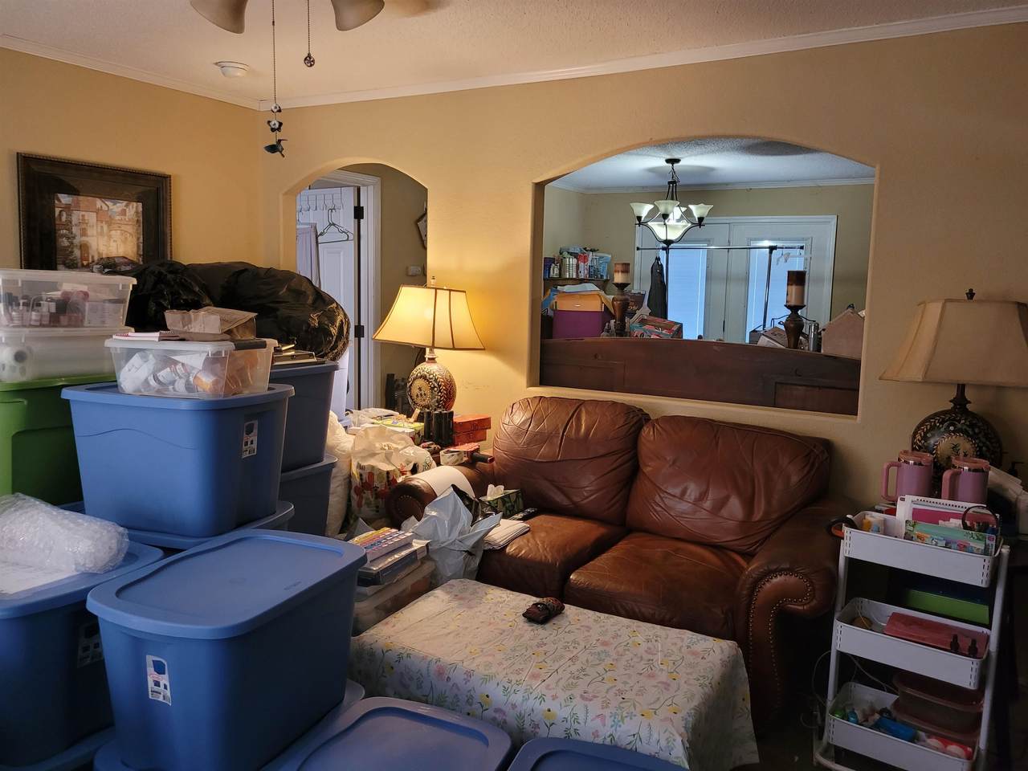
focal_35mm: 26
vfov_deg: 53.1
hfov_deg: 67.3
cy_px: 386
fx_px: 772
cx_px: 514
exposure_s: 1/40
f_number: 1.8
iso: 250
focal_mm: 5.4
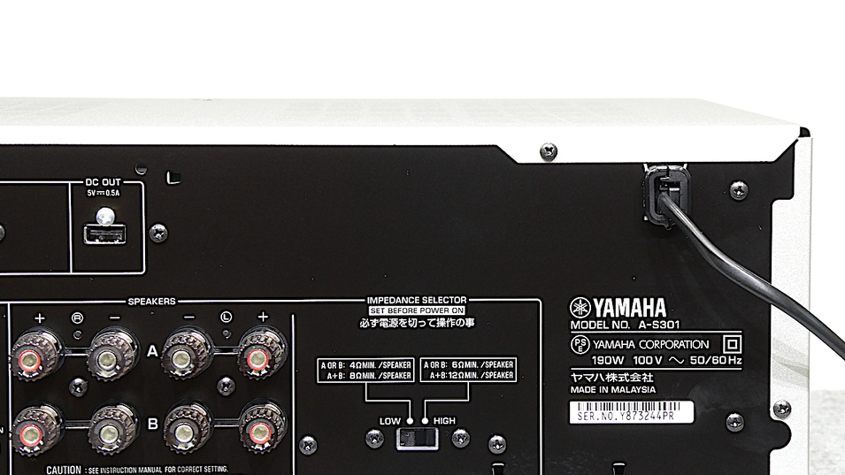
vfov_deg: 9.6
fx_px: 2823
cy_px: 303
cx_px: 424
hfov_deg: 17.0
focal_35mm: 126
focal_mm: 20.6
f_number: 5.1
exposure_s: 1/2.5
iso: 200
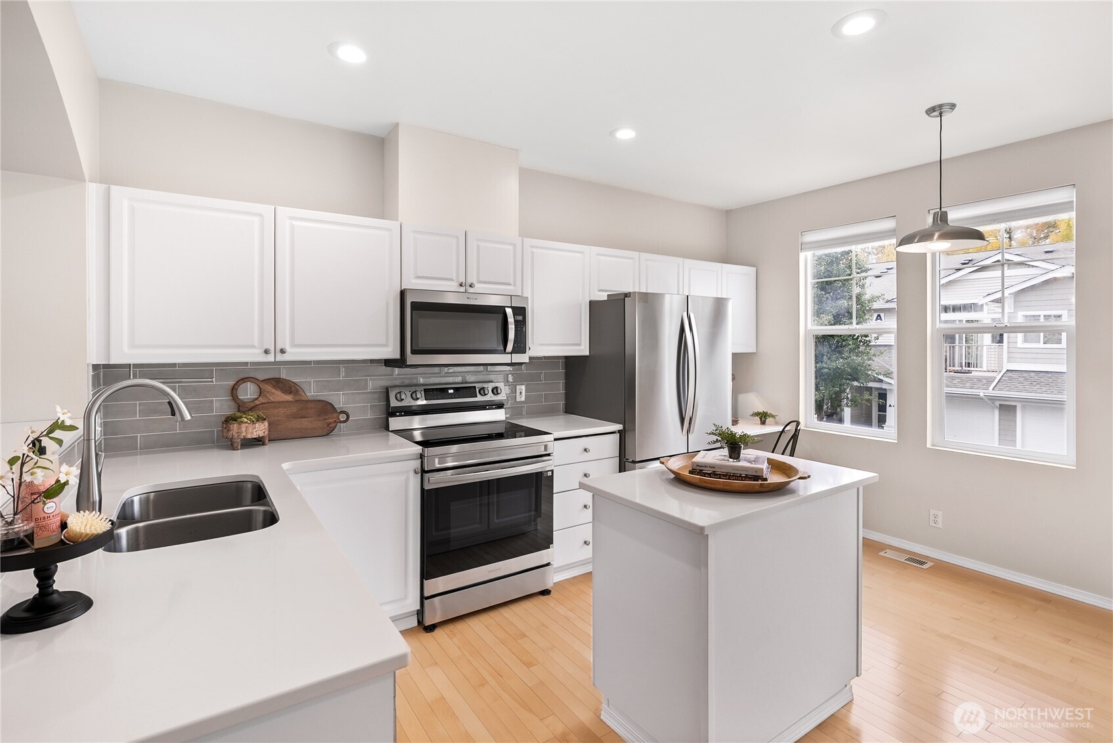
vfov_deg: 73.8
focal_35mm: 16
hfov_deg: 96.7
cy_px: 372
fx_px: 495
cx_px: 556
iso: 200
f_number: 7.1
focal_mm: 16
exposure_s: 1/4
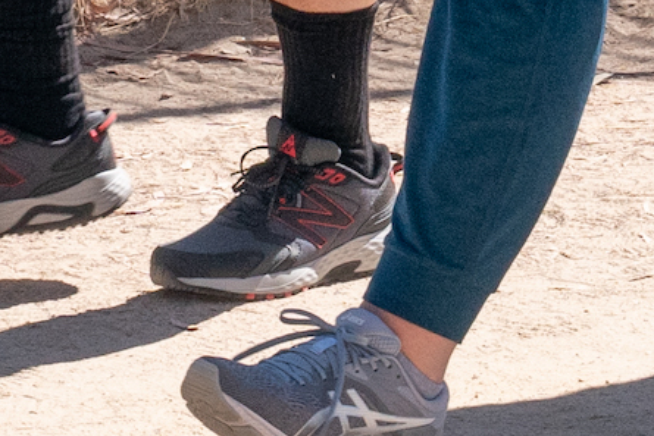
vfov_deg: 3.1
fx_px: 7959
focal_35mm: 438
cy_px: -515
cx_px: 779
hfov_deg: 4.7
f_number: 11
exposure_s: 1/800
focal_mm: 65
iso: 1250
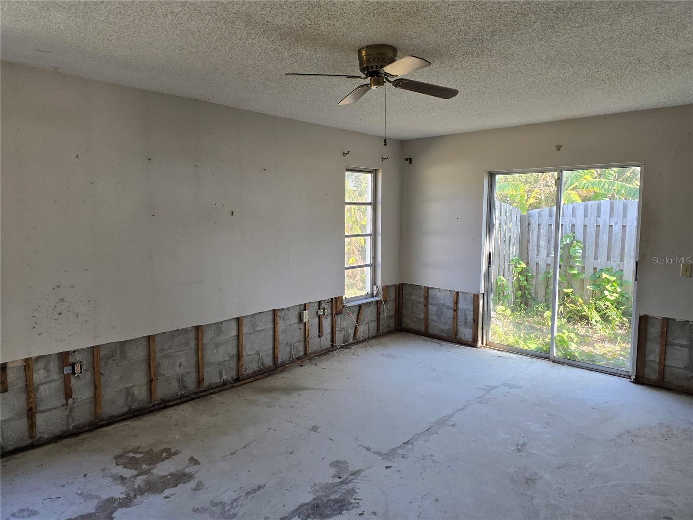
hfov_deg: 73.9
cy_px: 260
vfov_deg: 58.9
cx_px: 346
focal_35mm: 23
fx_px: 460
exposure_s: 1/180
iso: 125
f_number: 1.7
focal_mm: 6.3
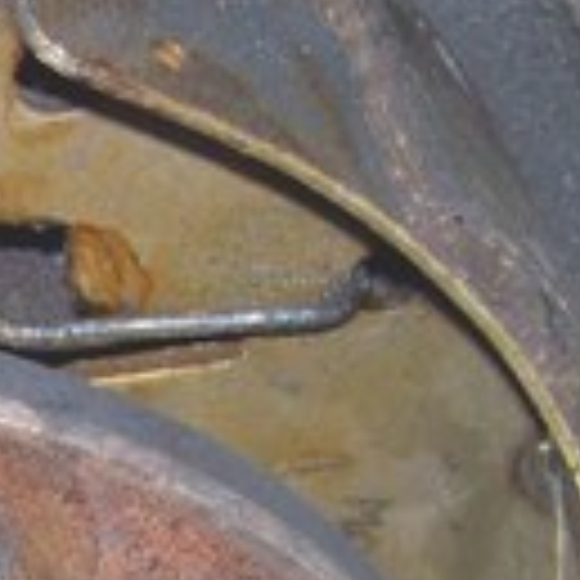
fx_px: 3279
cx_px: -261
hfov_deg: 9.8
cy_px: 632
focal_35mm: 173
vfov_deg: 10.0
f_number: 2.7
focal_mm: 6
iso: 80
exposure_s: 1/64
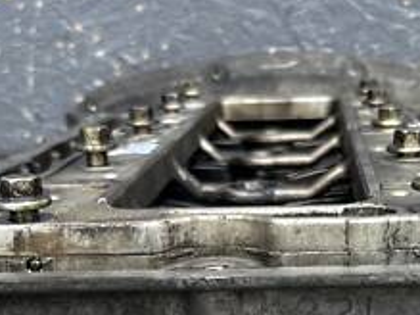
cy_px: 411
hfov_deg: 25.6
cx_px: 267
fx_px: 922
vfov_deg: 18.1
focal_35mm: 76
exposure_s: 1/182
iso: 40
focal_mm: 5.1
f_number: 1.6
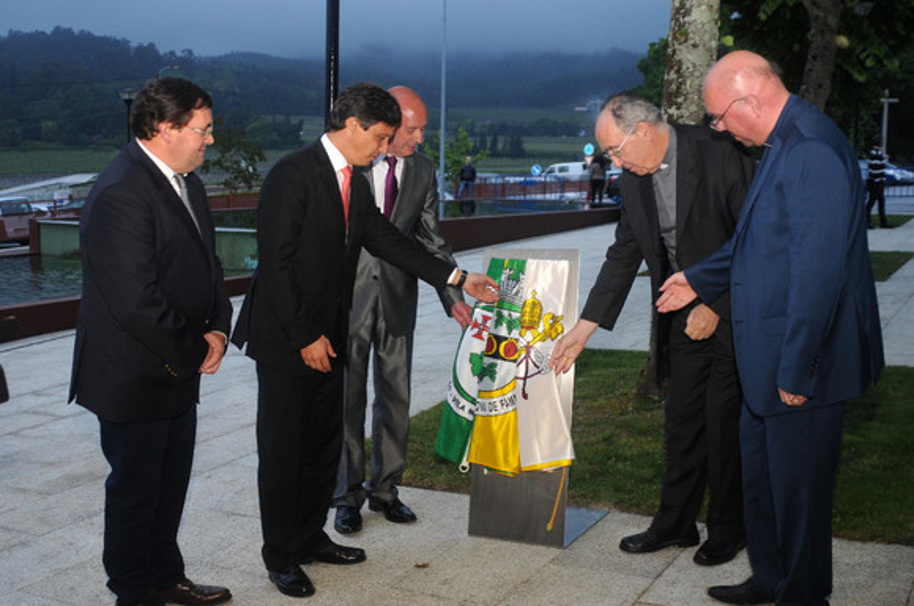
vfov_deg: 31.8
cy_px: 303
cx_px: 457
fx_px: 1065
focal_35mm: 42
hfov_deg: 46.5
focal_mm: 28
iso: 500
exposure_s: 1/50
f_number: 3.5
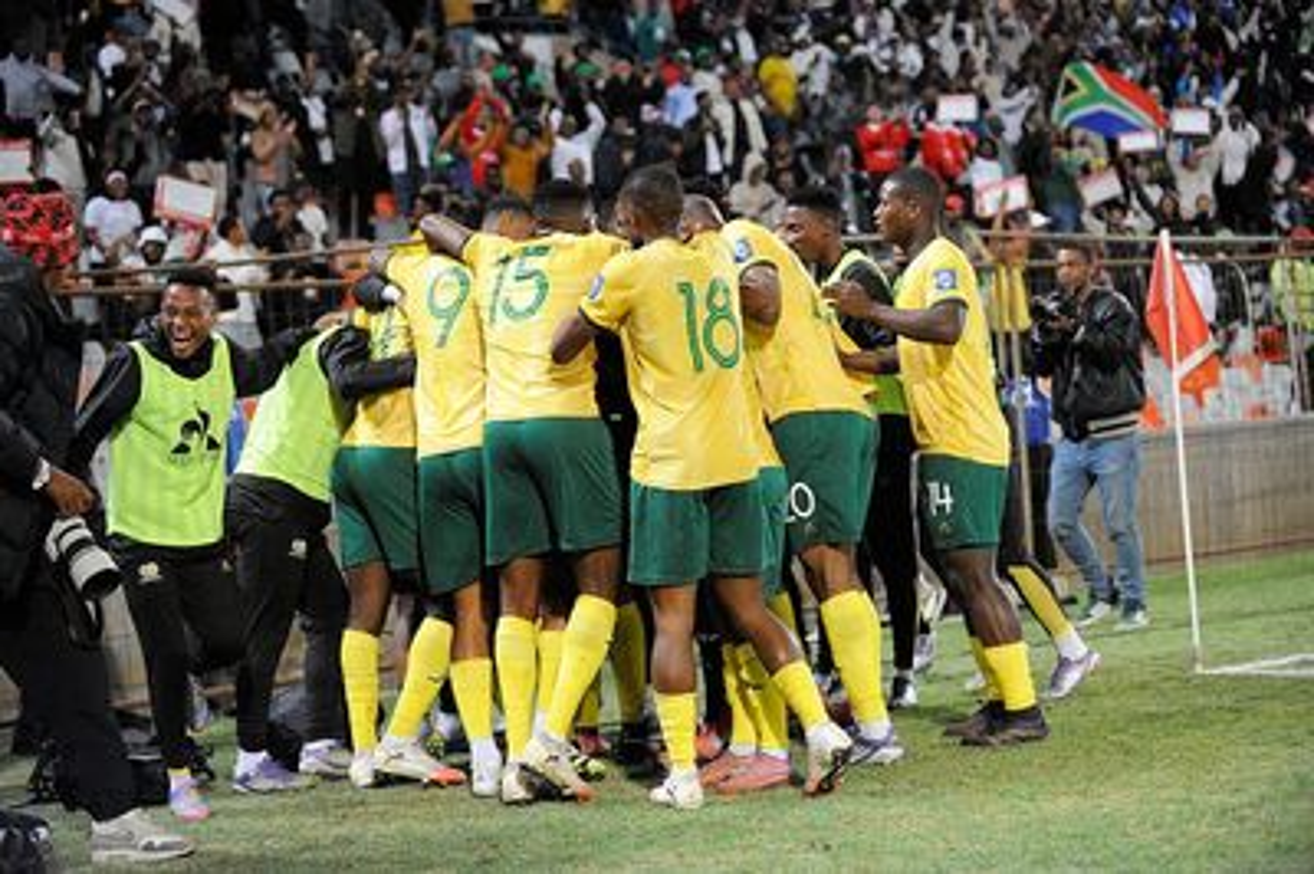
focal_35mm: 70
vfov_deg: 19.4
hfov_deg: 28.9
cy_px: 437
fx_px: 2553
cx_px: 657
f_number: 2.8
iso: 6400
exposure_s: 1/1250
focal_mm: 70
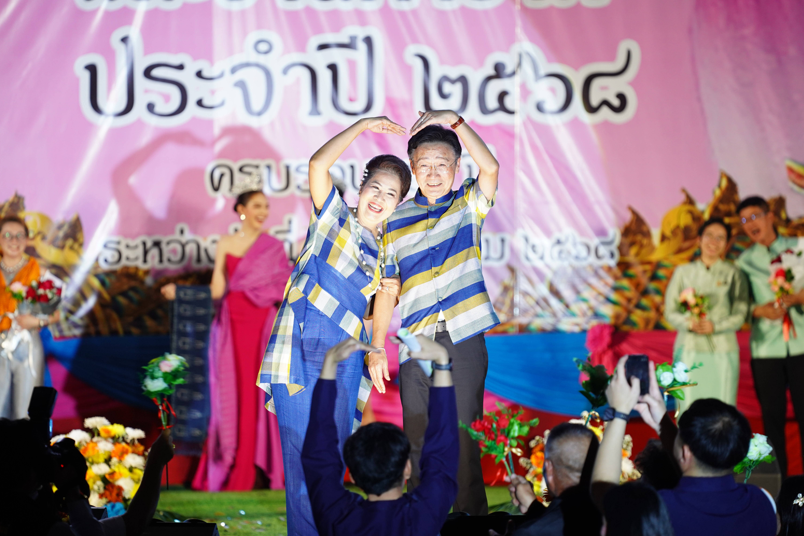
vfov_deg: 6.8
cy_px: 269
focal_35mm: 201
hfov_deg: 10.2
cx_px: 401
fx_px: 4489
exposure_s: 1/400
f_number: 3.2
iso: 1000
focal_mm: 200
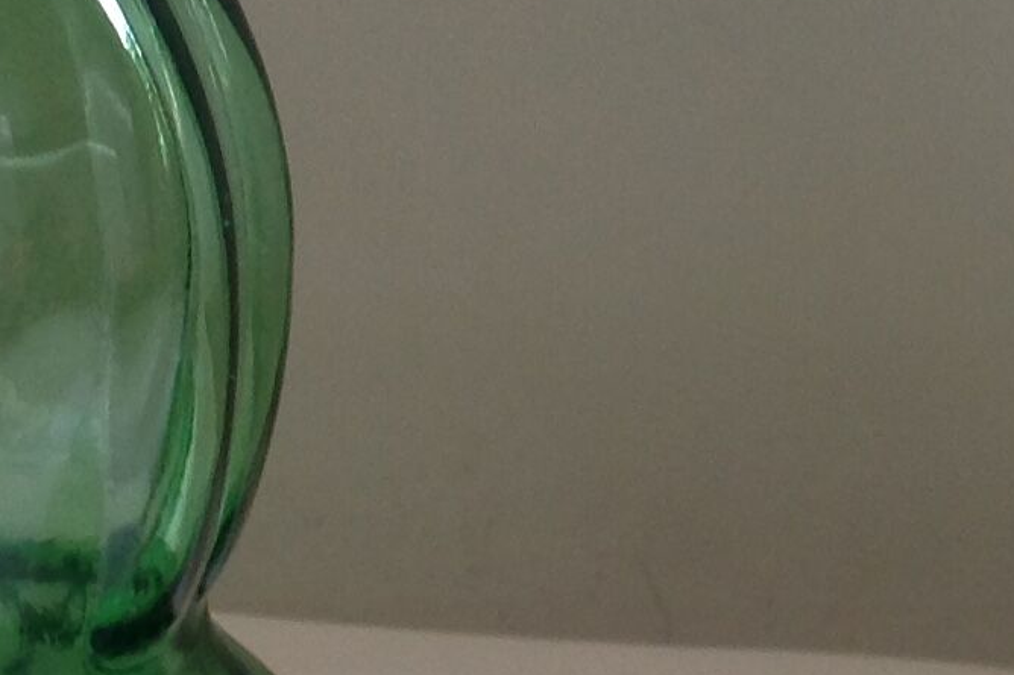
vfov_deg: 9.7
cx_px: 789
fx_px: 3970
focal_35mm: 141
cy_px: 378
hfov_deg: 14.5
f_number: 2.4
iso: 64
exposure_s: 1/15
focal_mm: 4.28
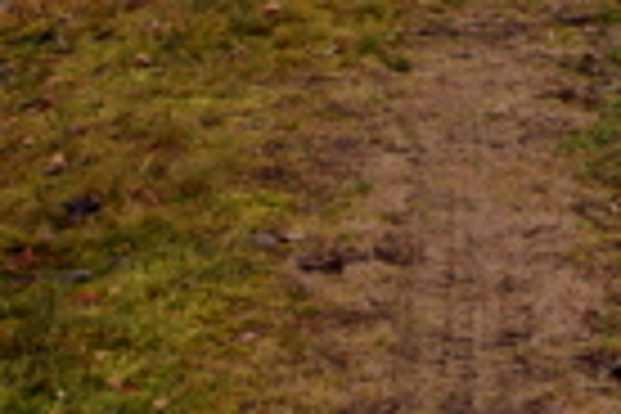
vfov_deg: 8.6
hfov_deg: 11.9
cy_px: -738
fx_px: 2398
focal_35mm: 139
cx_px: 1490
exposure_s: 1/200
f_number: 6.3
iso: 200
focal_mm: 16
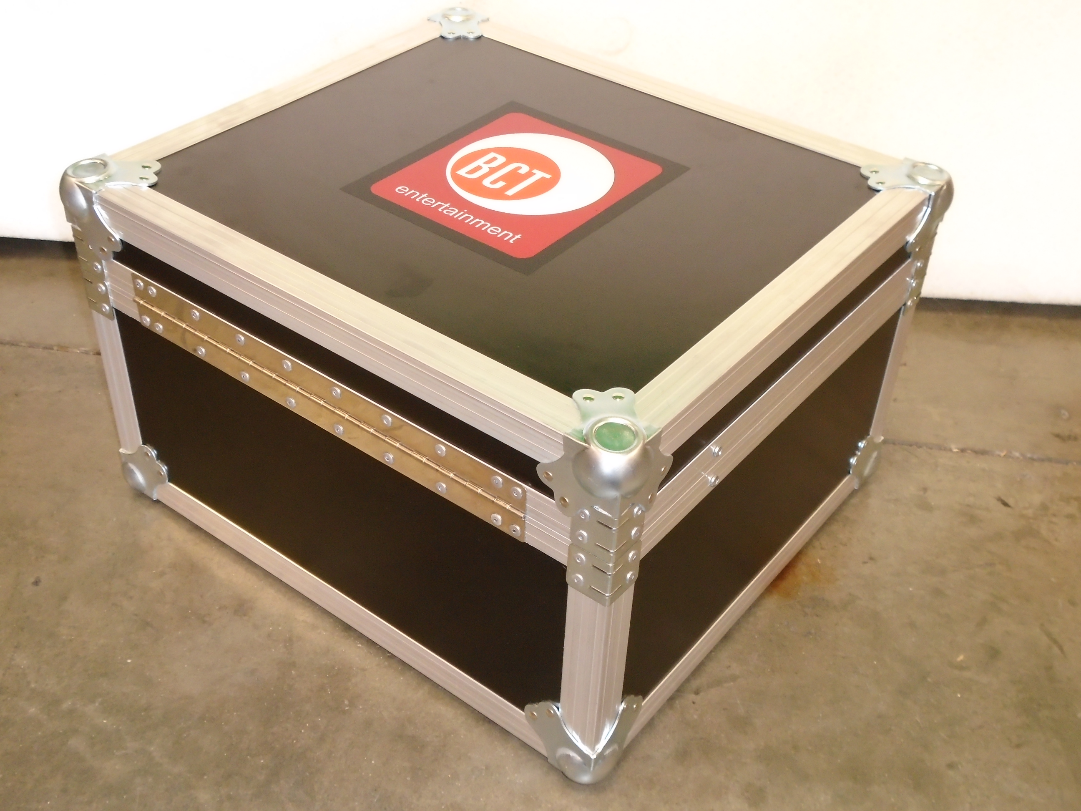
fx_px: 1312
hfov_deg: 44.8
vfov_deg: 34.3
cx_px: 540
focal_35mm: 42
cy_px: 406
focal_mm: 7.4
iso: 400
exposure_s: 1/50
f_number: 4.1
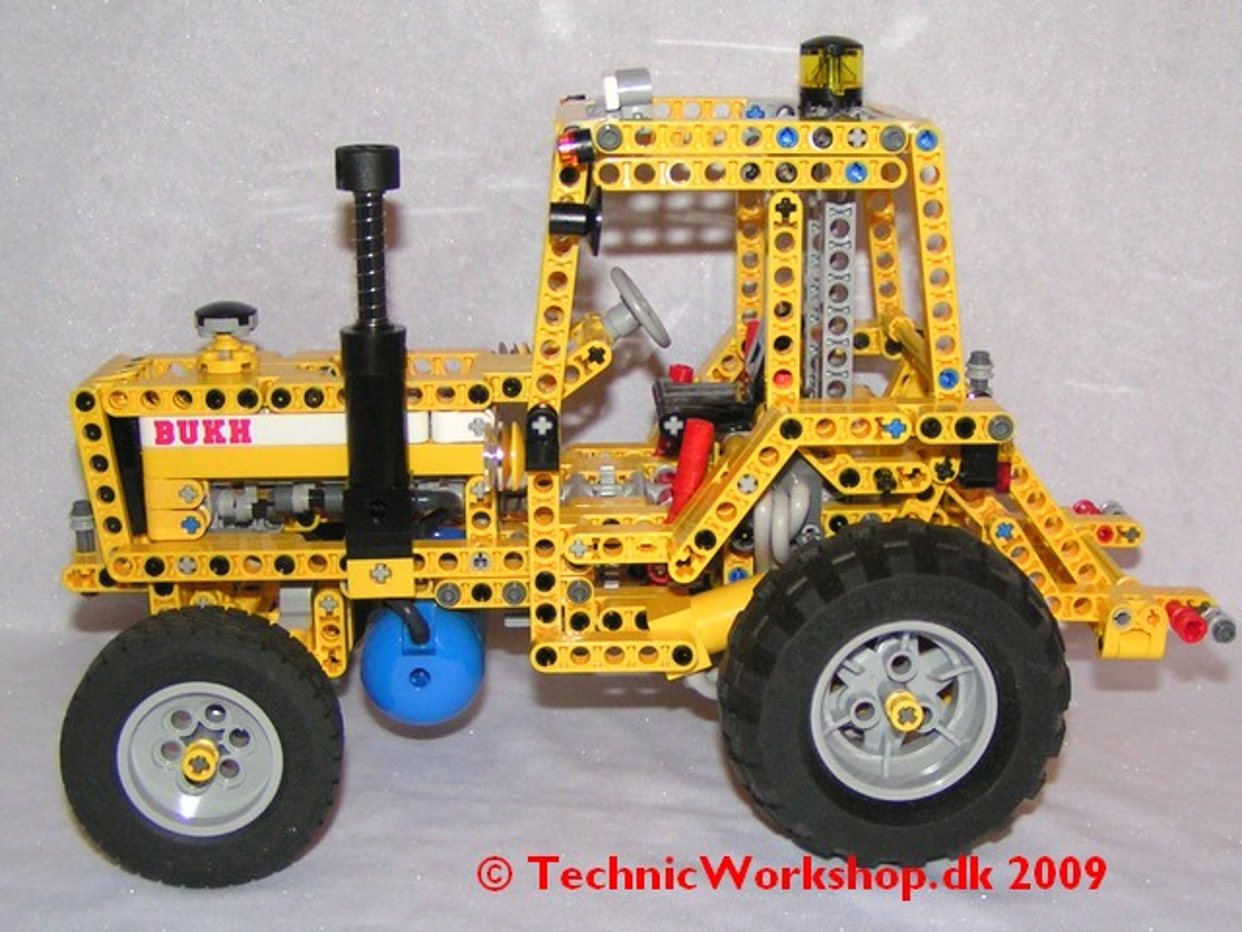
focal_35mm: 38
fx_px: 1363
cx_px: 621
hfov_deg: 49.0
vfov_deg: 37.7
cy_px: 466
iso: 200
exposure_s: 1/40
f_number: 2.8
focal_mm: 5.8
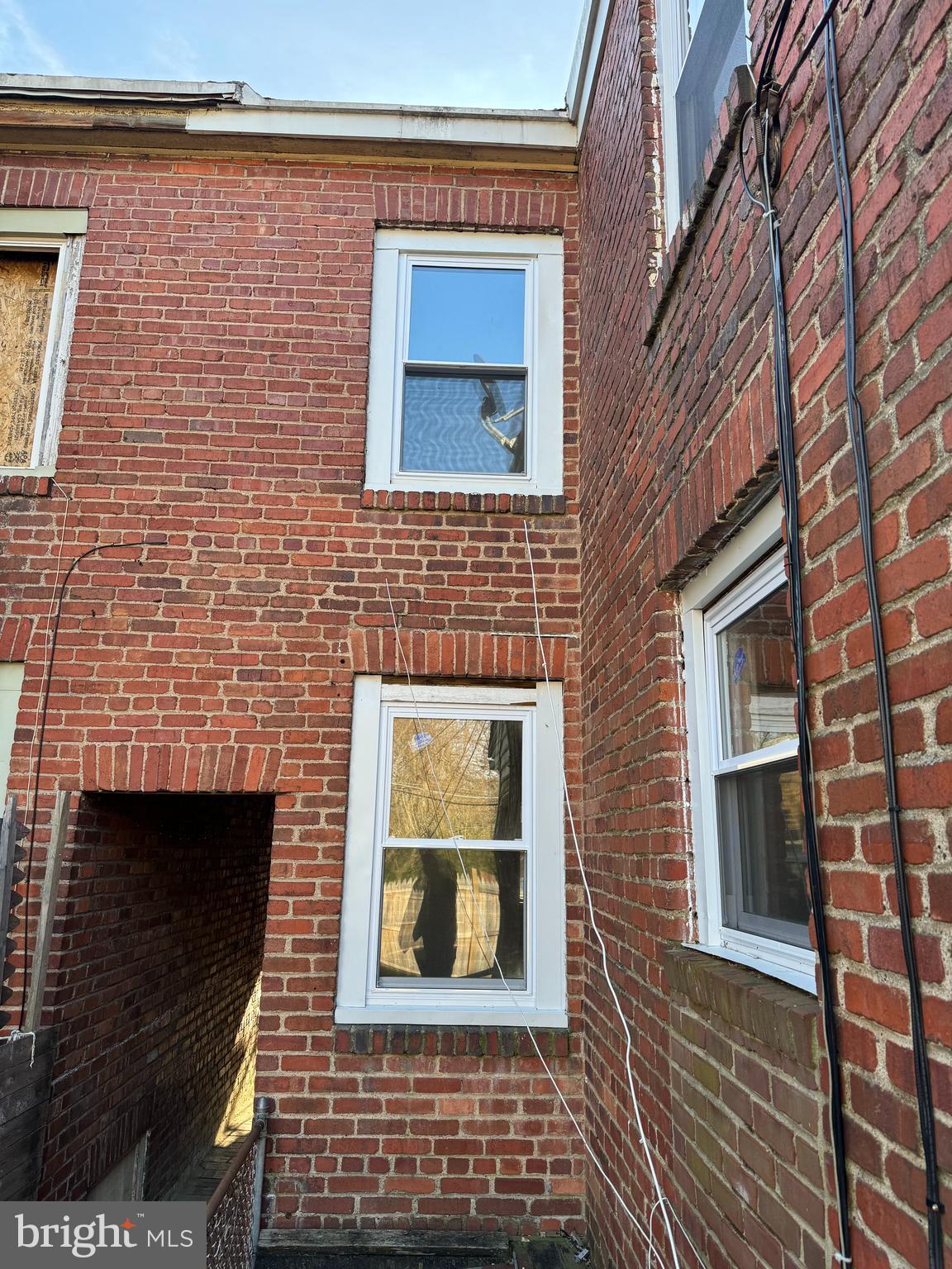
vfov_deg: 71.6
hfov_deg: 56.8
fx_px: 880
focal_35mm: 24
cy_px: 634
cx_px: 476
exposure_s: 1/197
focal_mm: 6.76
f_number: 1.78
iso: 64
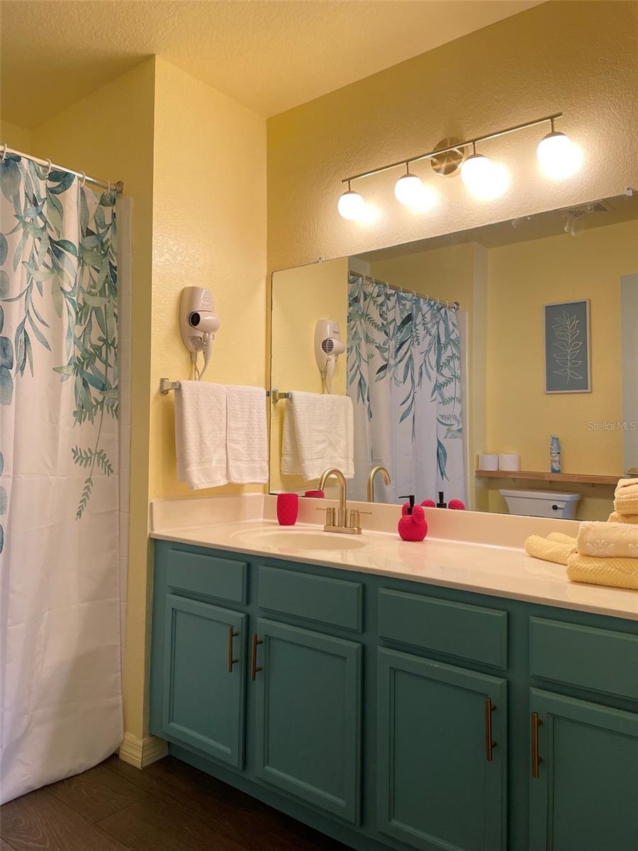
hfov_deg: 53.1
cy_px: 426
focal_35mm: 26
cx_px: 319
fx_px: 639
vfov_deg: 67.3
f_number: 1.6
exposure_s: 1/120
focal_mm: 4.2
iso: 80
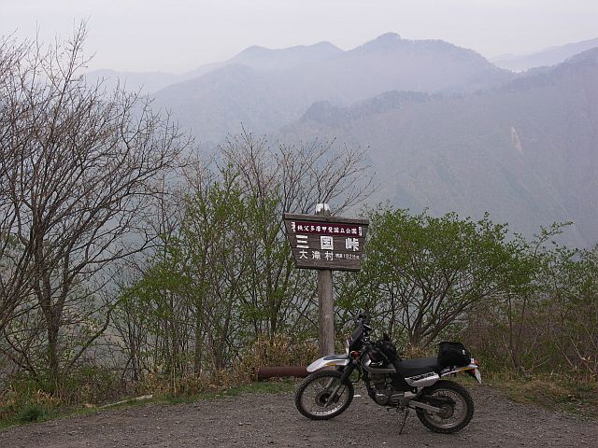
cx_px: 299
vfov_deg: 21.6
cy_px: 224
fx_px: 1175
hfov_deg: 28.6
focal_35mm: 68
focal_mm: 17.6
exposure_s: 1/200
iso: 50
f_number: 4.5
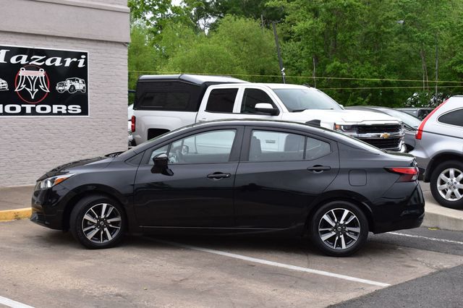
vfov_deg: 23.8
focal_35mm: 57
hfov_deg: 35.1
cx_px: 232
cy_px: 154
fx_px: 733
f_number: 10
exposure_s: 1/250
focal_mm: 38
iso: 400
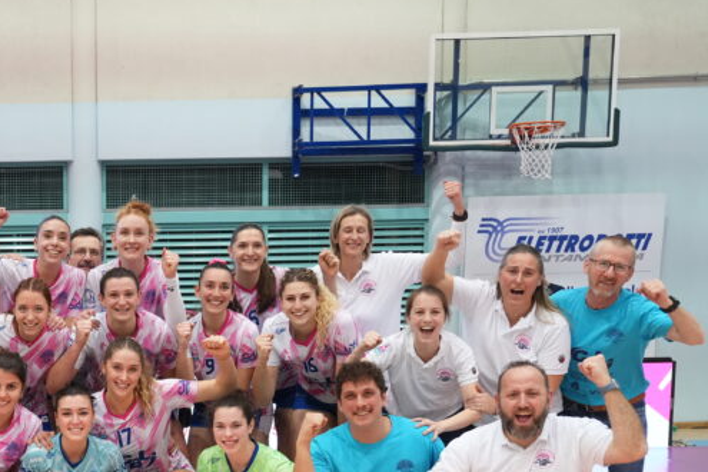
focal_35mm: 62
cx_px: -13
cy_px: 457
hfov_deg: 30.0
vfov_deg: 21.3
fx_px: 1219
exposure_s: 1/200
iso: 2500
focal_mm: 30
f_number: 4.5
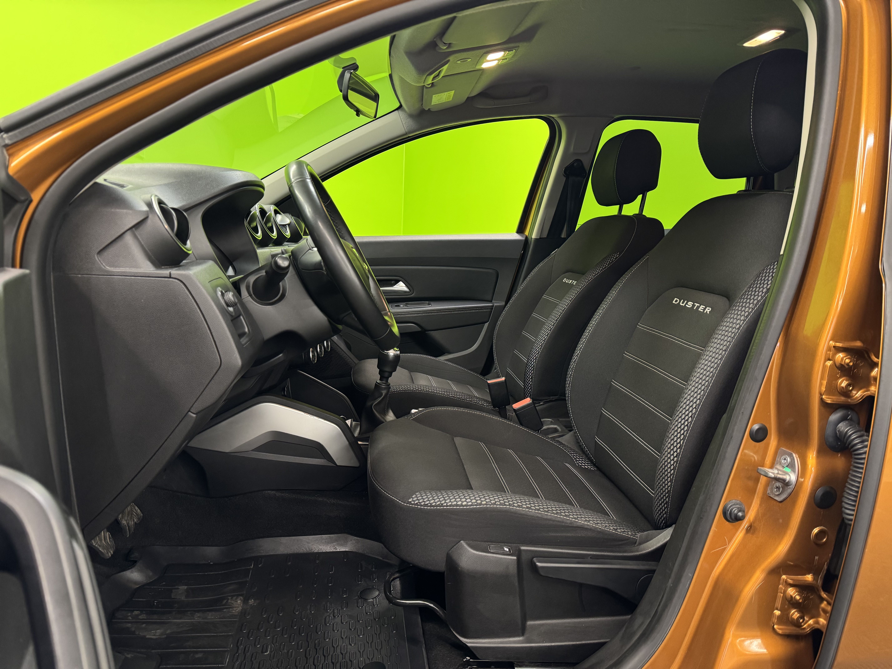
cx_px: 446
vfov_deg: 56.8
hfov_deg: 71.6
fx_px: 618
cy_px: 334
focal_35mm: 24
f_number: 1.78
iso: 400
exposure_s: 1/50
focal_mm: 6.76
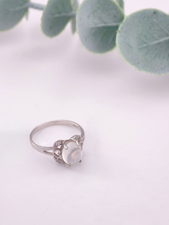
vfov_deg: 15.1
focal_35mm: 130
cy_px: 112
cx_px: 84
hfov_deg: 11.4
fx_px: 844
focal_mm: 22.48
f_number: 2.67
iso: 125
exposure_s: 1/200
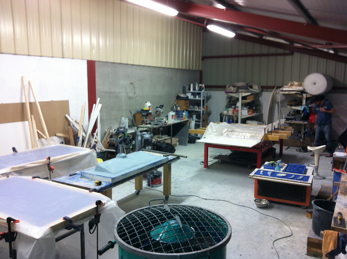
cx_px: 174
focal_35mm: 35
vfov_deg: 40.6
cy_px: 130
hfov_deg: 52.7
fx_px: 350
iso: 100
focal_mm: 3.85
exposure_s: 1/15
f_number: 2.8
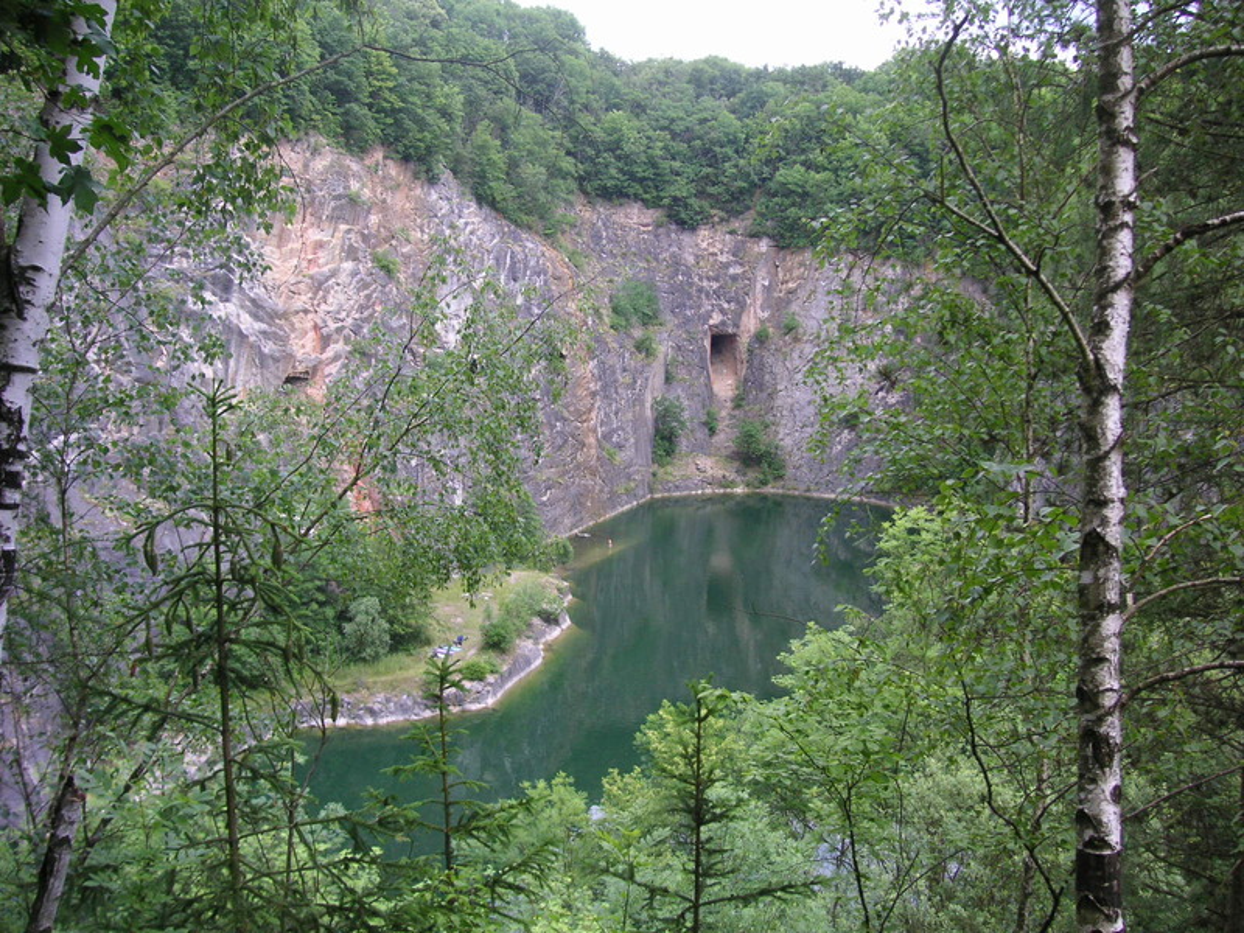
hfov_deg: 50.1
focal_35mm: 37
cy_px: 466
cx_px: 622
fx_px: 1330
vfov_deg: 38.7
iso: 50
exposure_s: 1/250
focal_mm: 6.1
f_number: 2.8
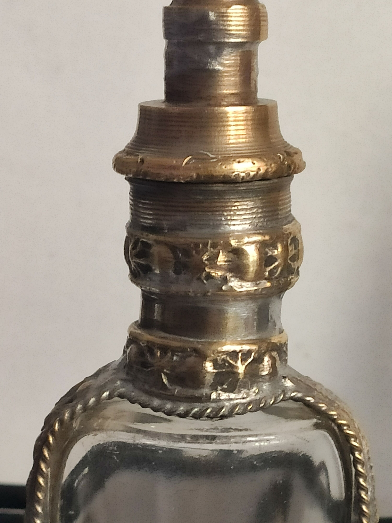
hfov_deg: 53.1
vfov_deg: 67.3
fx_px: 393
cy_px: 262
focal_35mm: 26
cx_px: 196
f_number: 1.75
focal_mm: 4.77
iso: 1604
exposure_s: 1/25
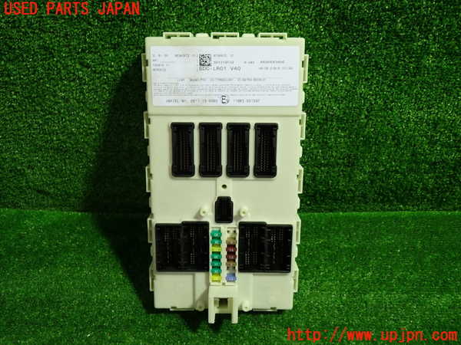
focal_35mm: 30
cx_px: 230
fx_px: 400
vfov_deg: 46.8
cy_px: 172
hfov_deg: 60.0
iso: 200
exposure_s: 1/50
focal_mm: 5.4
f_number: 2.3
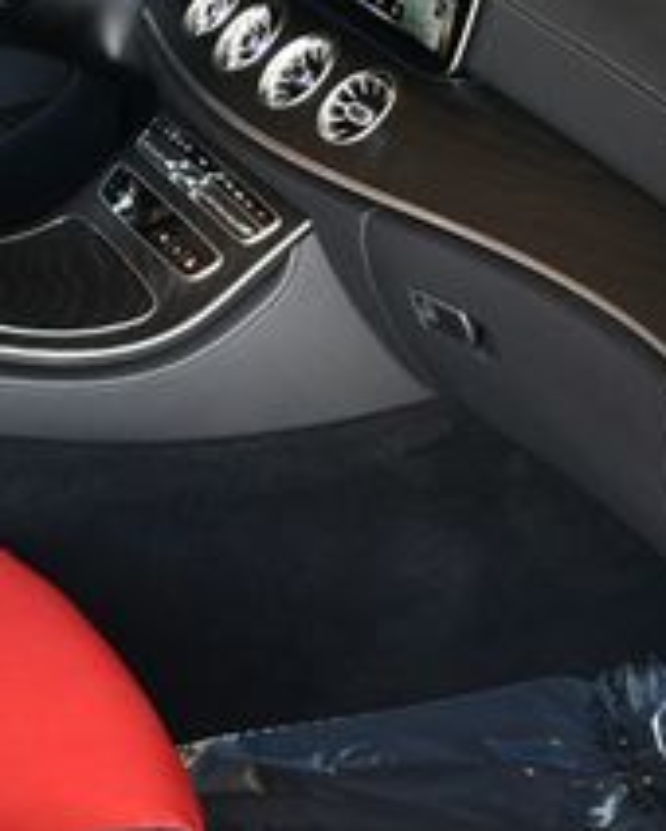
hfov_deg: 14.5
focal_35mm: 102
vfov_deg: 18.8
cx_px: -188
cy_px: 423
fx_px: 2510
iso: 450
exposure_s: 1/250
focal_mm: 18
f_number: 3.5
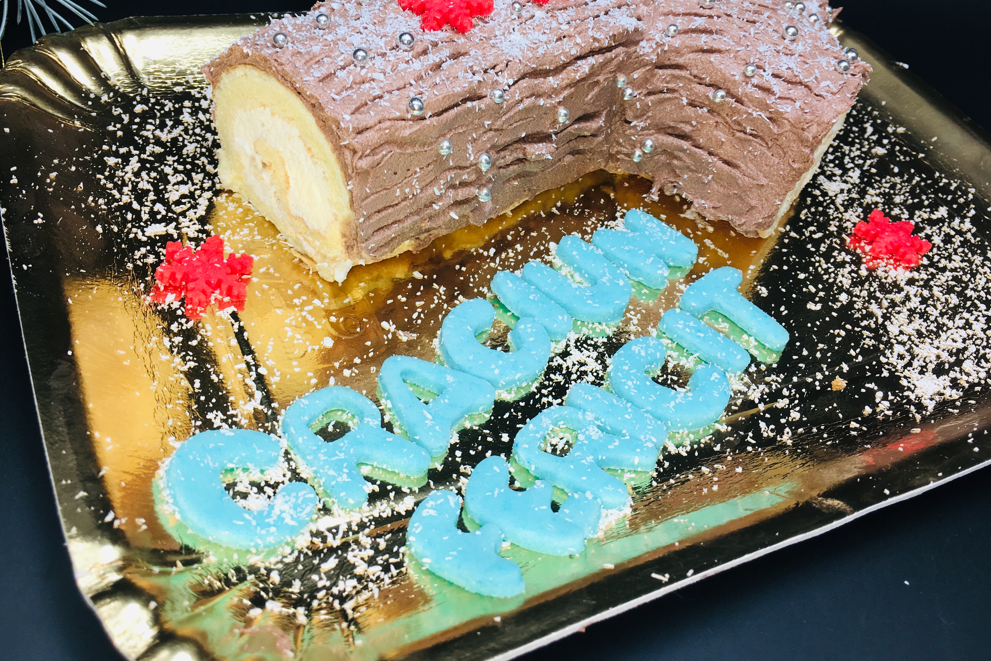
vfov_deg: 42.2
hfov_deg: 60.3
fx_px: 853
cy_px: 288
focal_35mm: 31
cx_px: 483
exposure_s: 1/129
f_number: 2.2
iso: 25
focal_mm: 4.15
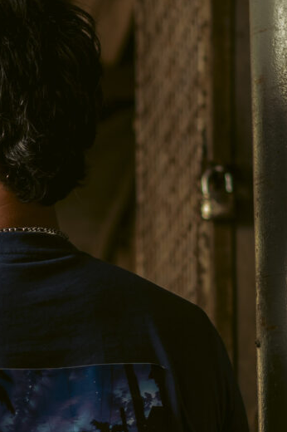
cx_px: -41
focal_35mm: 246
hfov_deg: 5.6
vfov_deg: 8.3
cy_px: 430
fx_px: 2945
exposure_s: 1/200
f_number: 2.2
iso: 50
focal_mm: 50
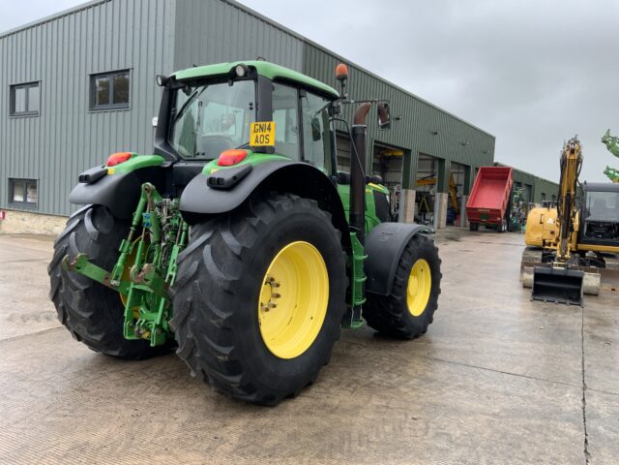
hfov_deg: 61.7
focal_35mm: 29
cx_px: 310
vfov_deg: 48.2
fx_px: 519
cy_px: 232
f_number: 1.8
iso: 20
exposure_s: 1/122
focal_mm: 3
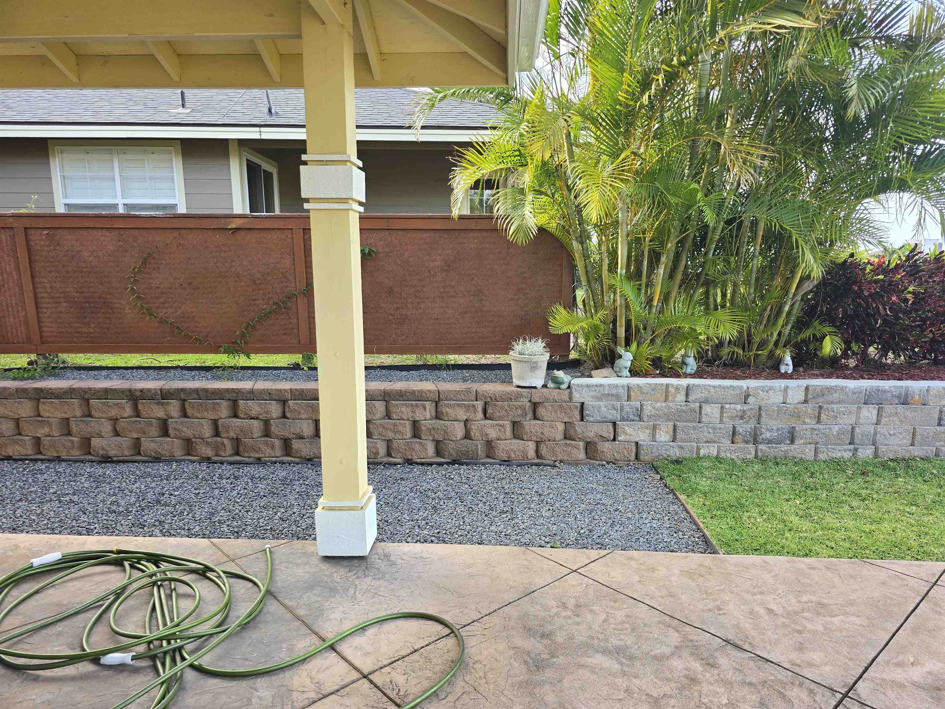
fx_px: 628
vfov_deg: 58.9
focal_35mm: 23
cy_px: 354
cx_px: 472
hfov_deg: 73.9
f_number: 1.7
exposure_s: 1/180
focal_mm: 6.3
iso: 50
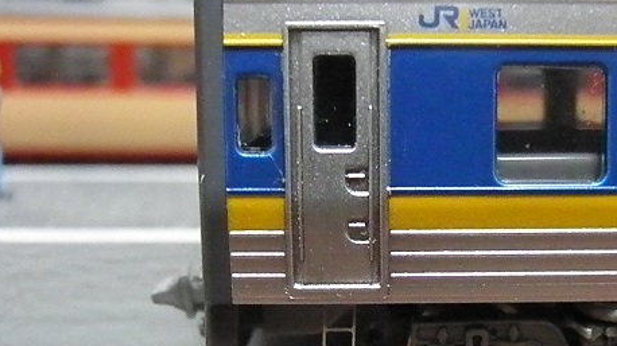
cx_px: 408
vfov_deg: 20.0
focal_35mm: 60
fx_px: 981
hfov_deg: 34.6
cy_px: 226
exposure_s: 1/40
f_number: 3.9
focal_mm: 7.3
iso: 3200
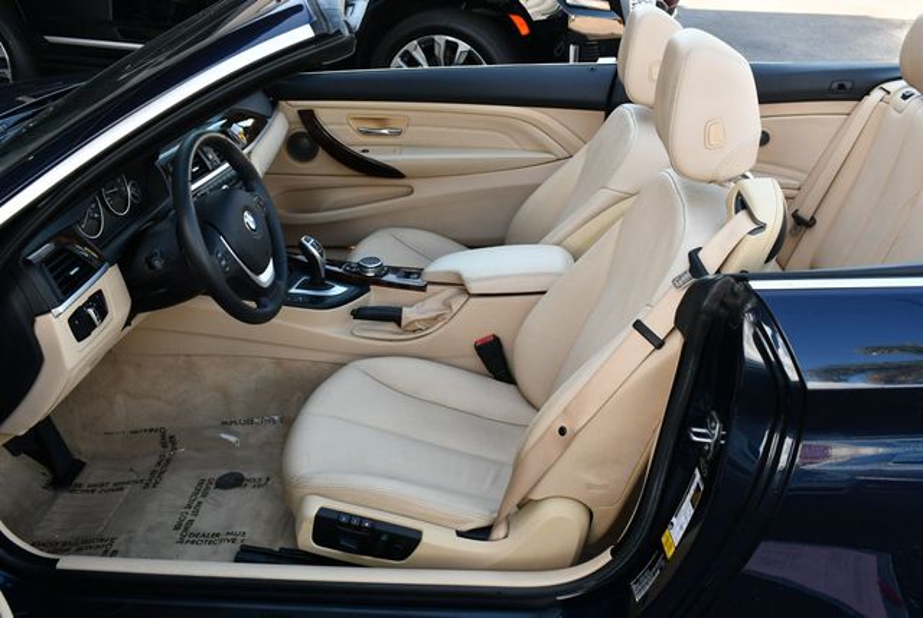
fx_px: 924
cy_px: 309
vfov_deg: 36.9
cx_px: 462
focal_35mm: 36
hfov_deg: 53.1
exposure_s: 1/250
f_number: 5
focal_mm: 18
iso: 400
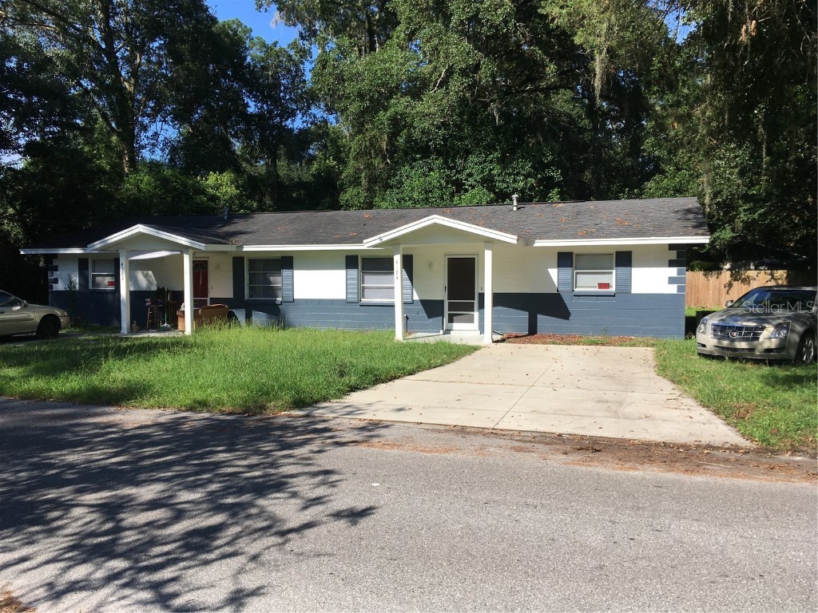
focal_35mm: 29
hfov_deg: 61.7
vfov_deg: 48.2
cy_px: 306
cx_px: 409
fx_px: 685
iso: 25
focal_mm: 4.15
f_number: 2.2
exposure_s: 1/1261
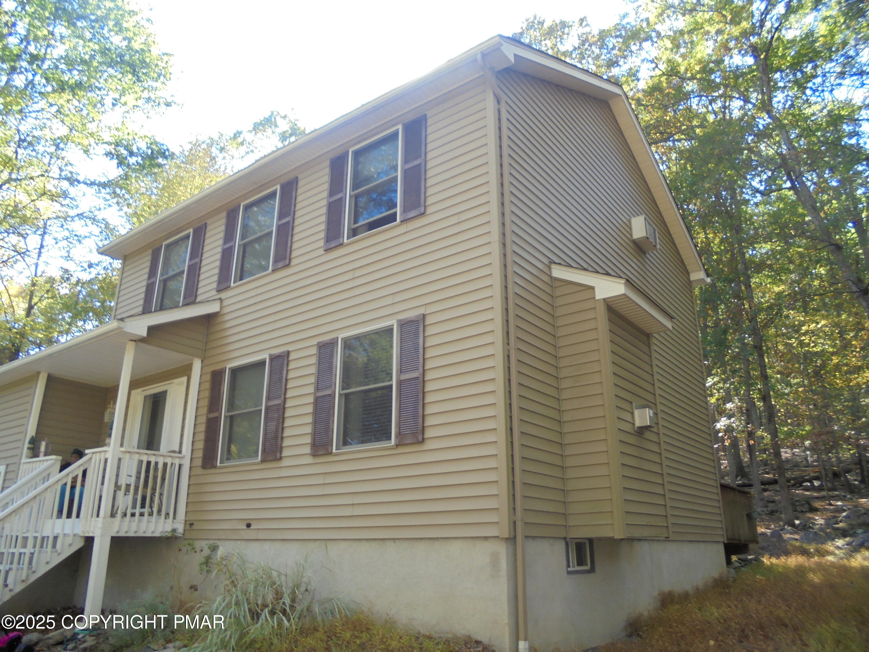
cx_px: 434
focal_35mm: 26
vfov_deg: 53.1
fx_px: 653
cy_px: 326
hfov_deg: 67.3
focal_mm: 4.6
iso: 100
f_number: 3.5
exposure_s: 1/60
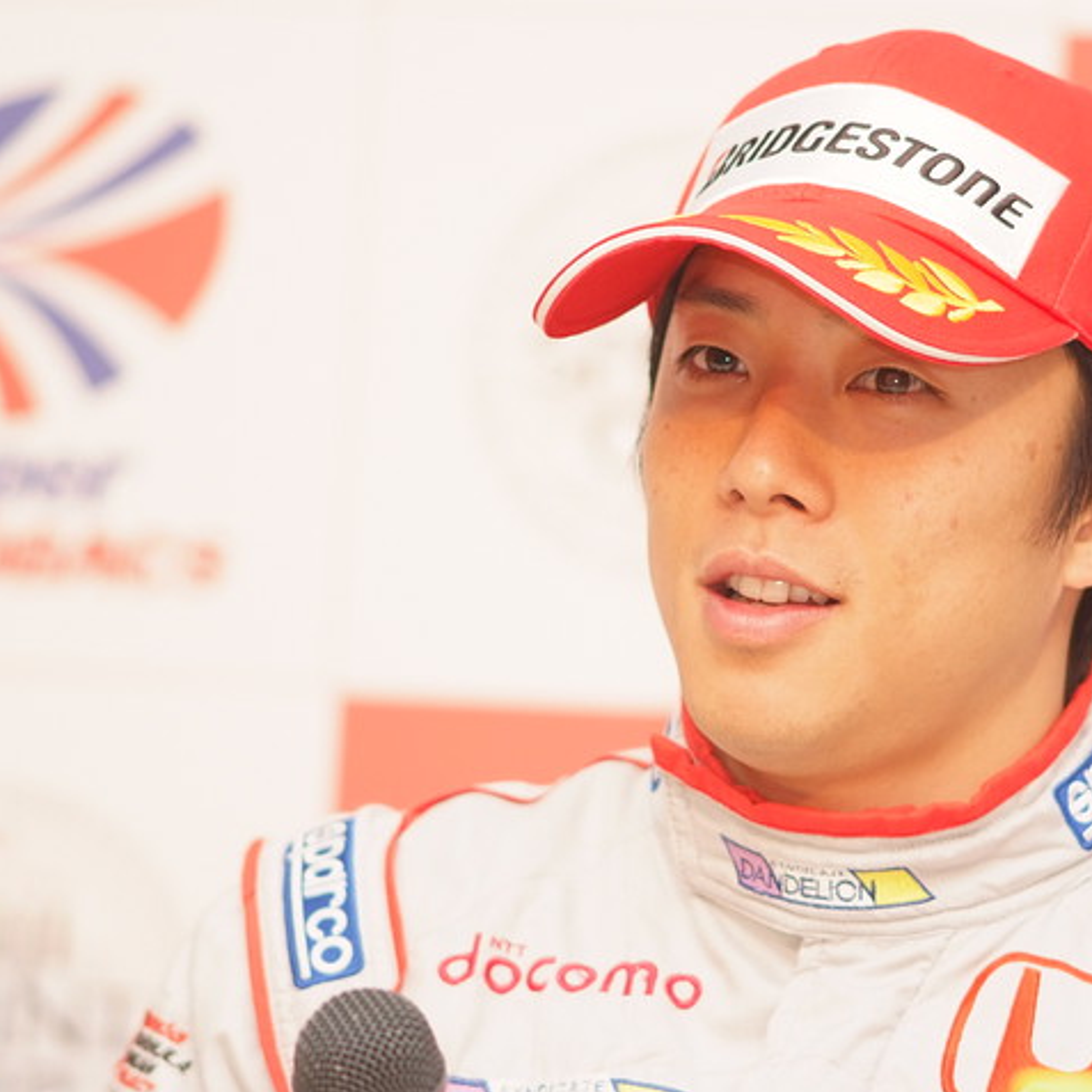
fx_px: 12349
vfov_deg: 5.1
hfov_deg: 5.1
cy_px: 547
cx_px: 749
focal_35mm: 346
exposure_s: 1/125
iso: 400
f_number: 2.8
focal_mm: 180
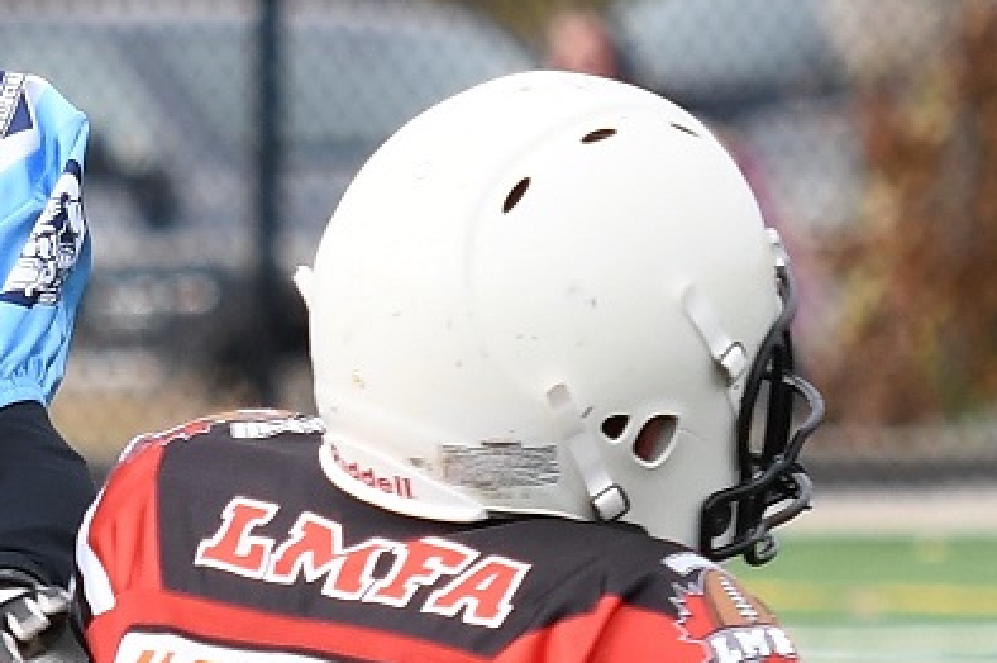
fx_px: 14510
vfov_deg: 2.6
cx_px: -239
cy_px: 617
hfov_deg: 3.9
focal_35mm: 524
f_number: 3.5
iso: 250
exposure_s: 1/1000
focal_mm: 125
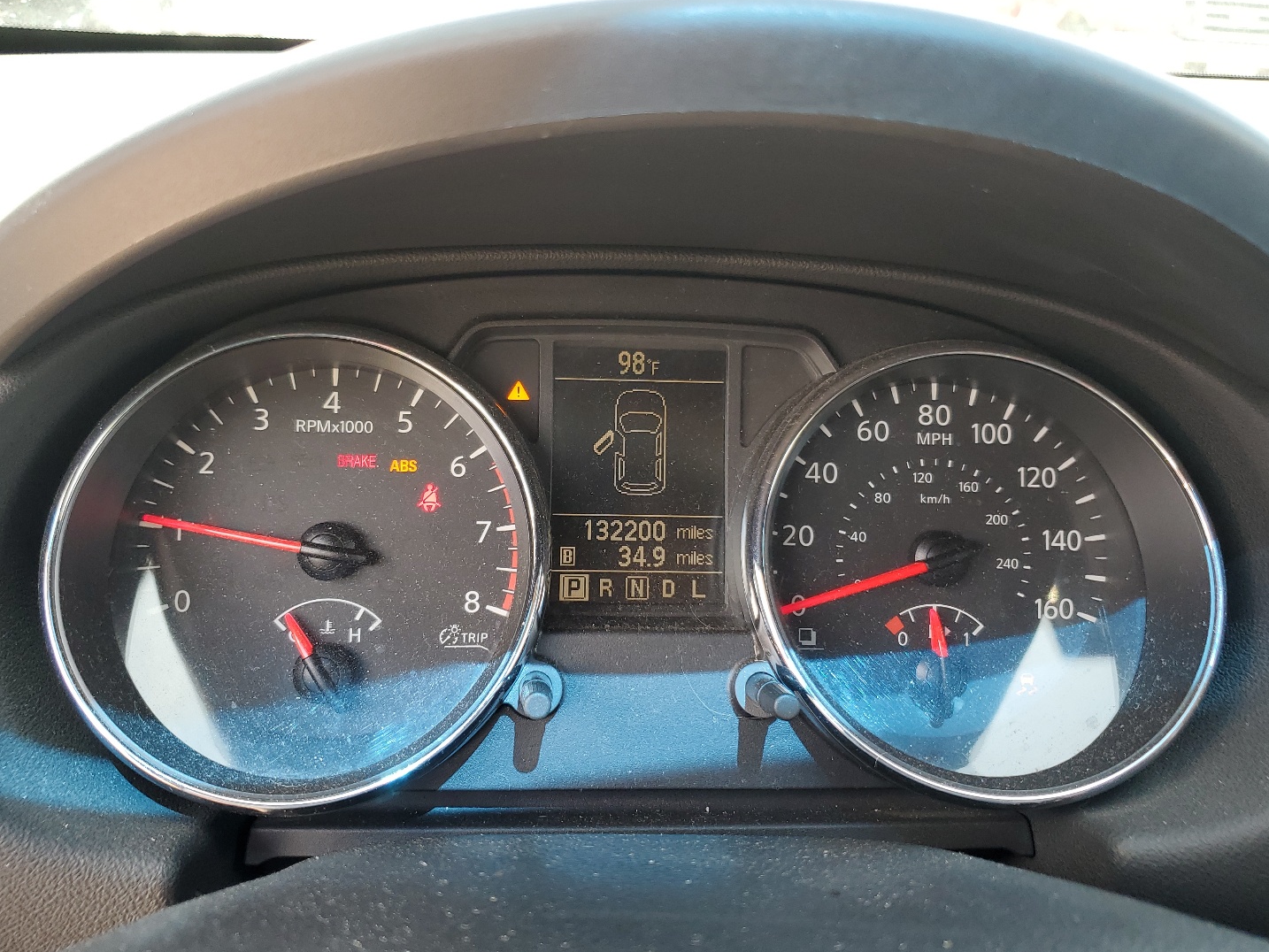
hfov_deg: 61.6
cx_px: 623
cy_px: 463
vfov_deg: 48.2
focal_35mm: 29
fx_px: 1063
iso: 50
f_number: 1.5
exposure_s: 1/132
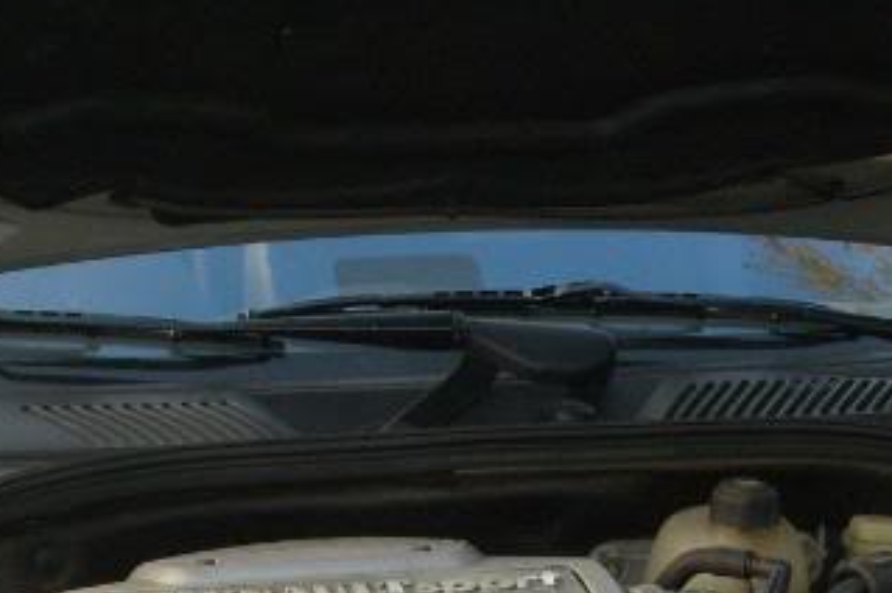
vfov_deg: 7.3
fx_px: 4653
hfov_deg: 10.9
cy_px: 593
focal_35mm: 188
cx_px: 517
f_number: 3.9
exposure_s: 1/45
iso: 80
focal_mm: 12
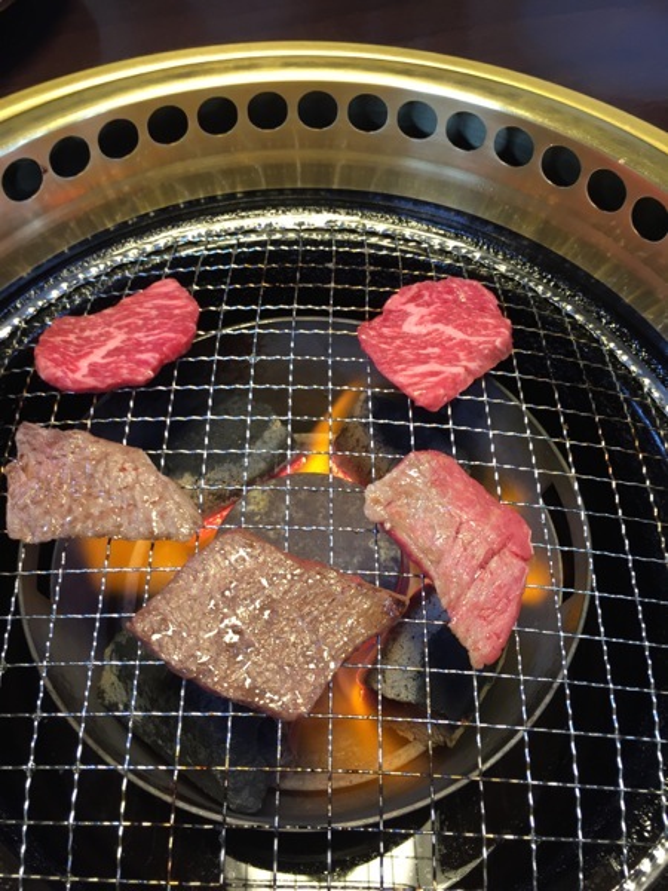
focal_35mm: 29
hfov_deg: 48.2
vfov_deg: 61.7
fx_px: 746
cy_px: 446
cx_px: 334
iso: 100
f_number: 2.2
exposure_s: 1/30
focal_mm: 4.15
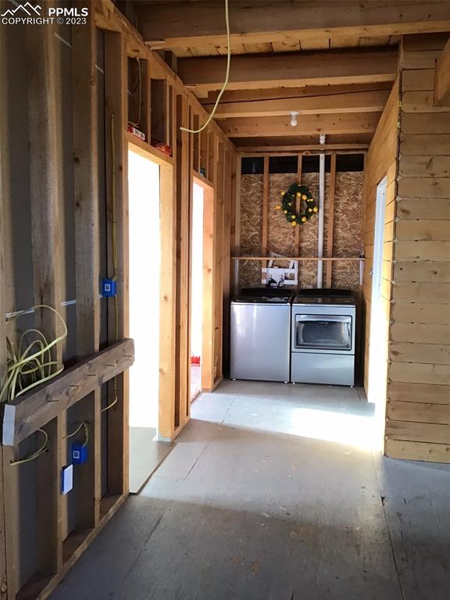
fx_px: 537
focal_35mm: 31
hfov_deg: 45.4
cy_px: 300
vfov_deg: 58.4
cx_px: 225
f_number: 2.4
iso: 100
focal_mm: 3.3
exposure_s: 1/30
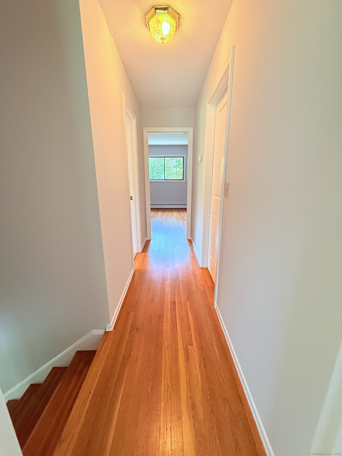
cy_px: 228
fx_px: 184
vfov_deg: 102.1
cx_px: 171
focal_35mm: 14
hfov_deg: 85.7
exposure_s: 1/120
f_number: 2.2
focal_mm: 2.22
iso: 320
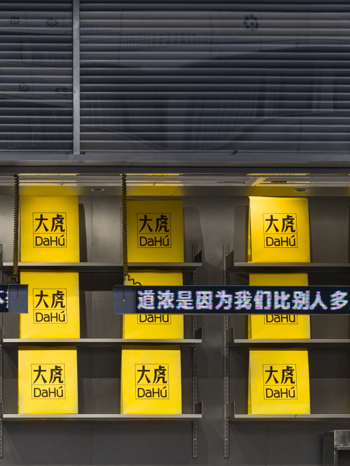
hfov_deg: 9.6
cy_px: 106
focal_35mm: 152
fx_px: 2049
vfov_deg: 12.9
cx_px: -115
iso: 200
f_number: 6.3
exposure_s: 1/50
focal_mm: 50
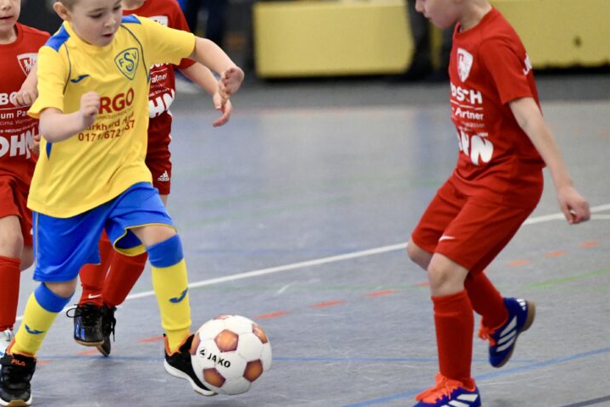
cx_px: 205
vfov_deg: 5.4
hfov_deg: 8.0
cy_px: 157
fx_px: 4337
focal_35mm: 256
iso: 8000
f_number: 2.8
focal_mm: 180
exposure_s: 1/1250
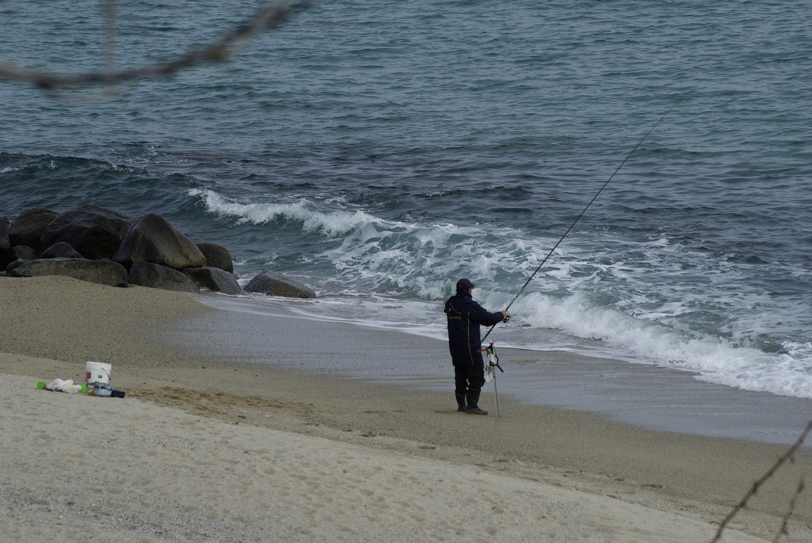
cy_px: 272
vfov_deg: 5.1
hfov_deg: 7.6
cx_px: 406
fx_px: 6097
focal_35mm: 270
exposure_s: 1/400
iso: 100
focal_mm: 180
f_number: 7.1
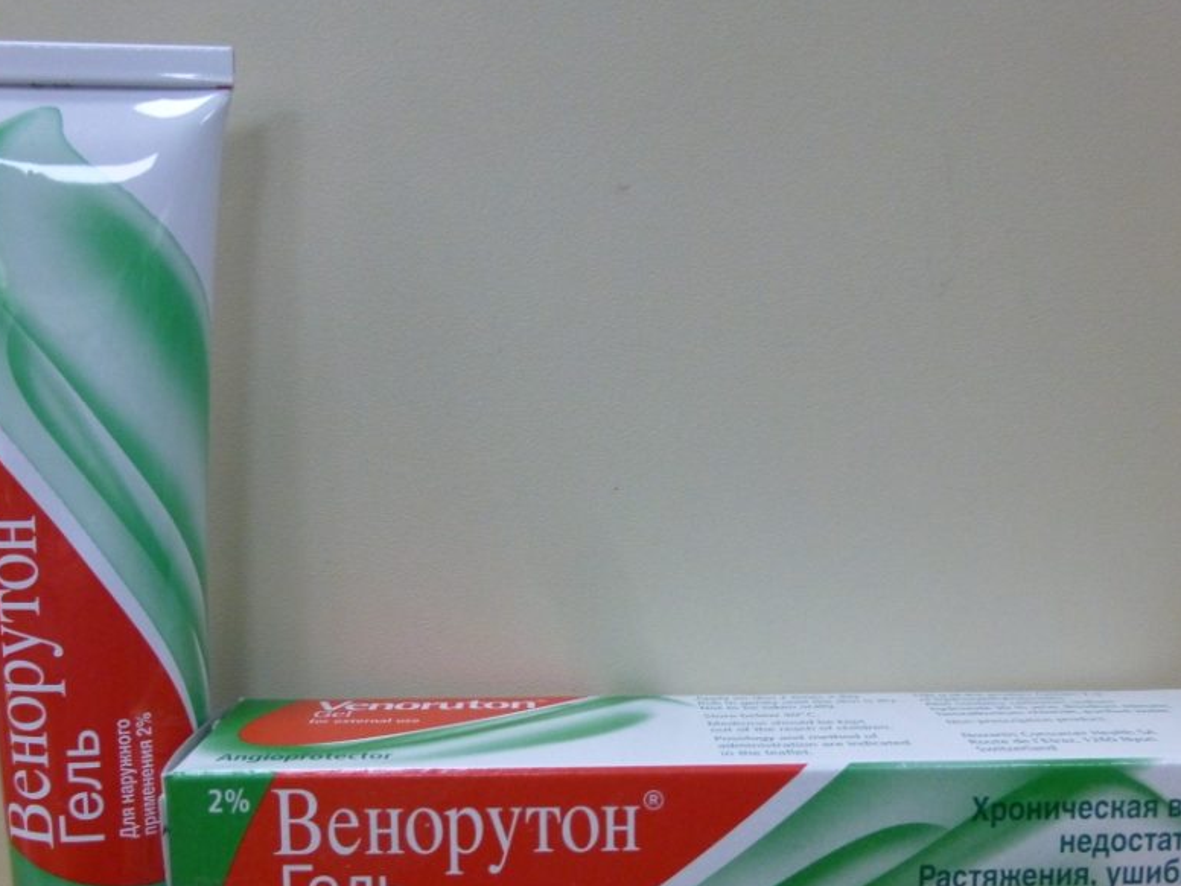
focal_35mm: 33
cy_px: 572
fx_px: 1126
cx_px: 587
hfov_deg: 55.4
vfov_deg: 42.5
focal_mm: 4.5
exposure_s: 1/80
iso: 400
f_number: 3.1
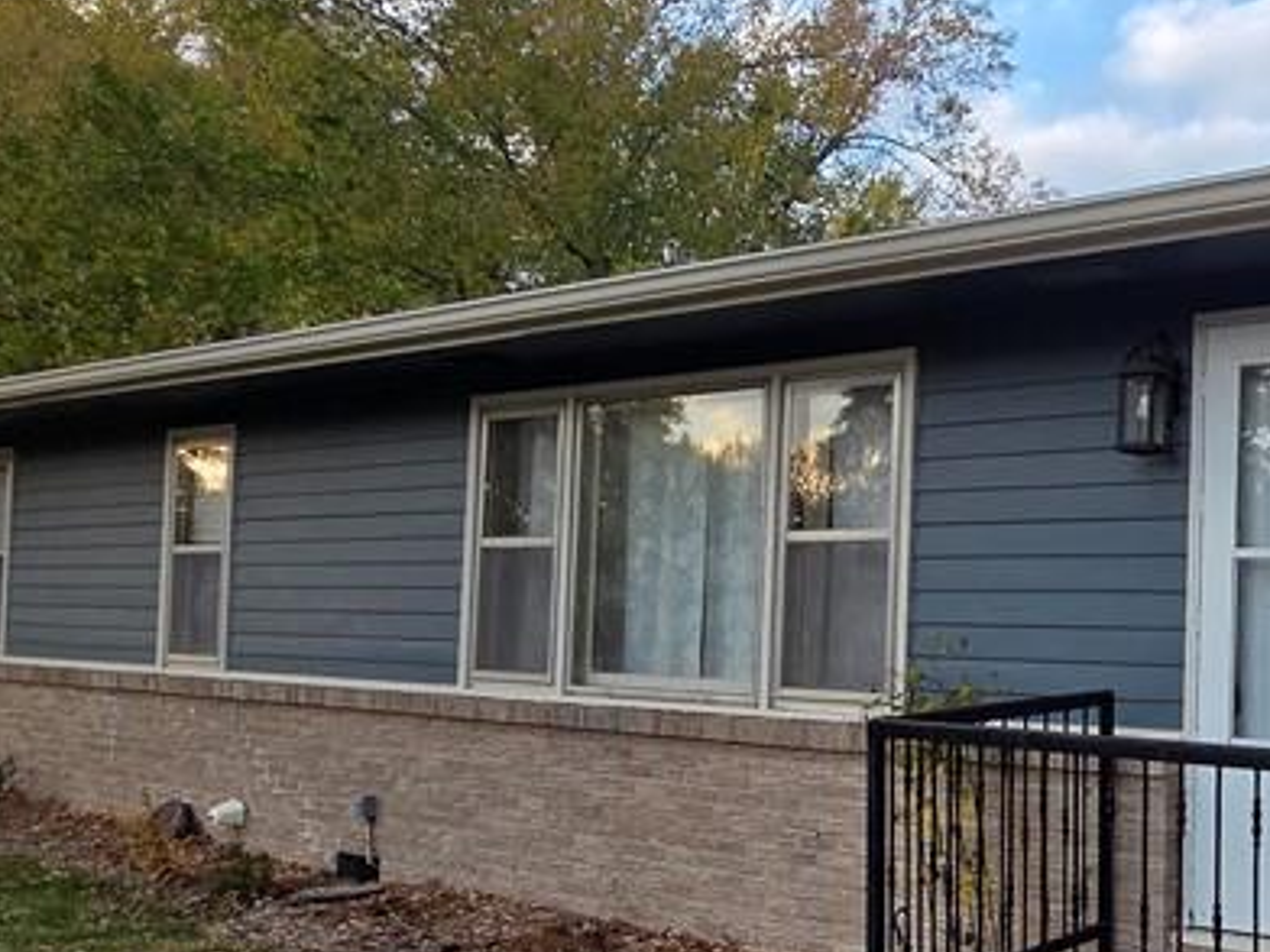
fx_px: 1247
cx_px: 1283
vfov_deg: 41.6
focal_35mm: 34
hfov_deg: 45.2
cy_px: 580
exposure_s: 1/359
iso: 80
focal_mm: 2.2
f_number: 2.2
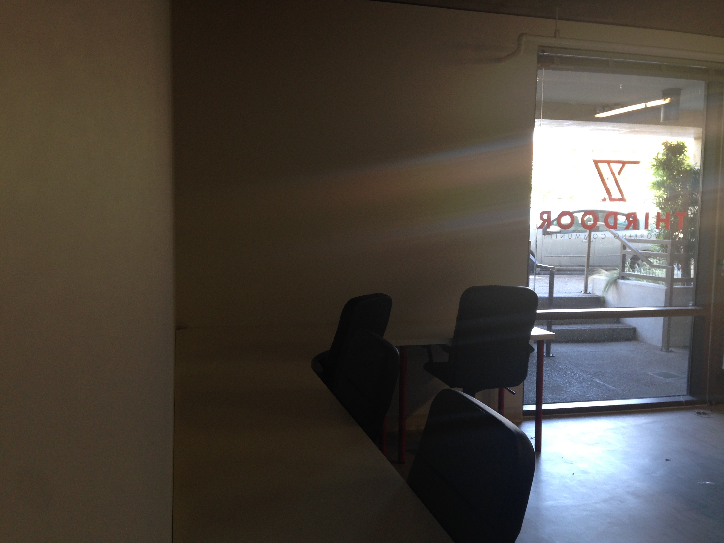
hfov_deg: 55.4
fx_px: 690
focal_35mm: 33
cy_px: 272
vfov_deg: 42.9
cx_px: 362
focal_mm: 4.12
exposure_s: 1/24
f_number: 2.4
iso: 50
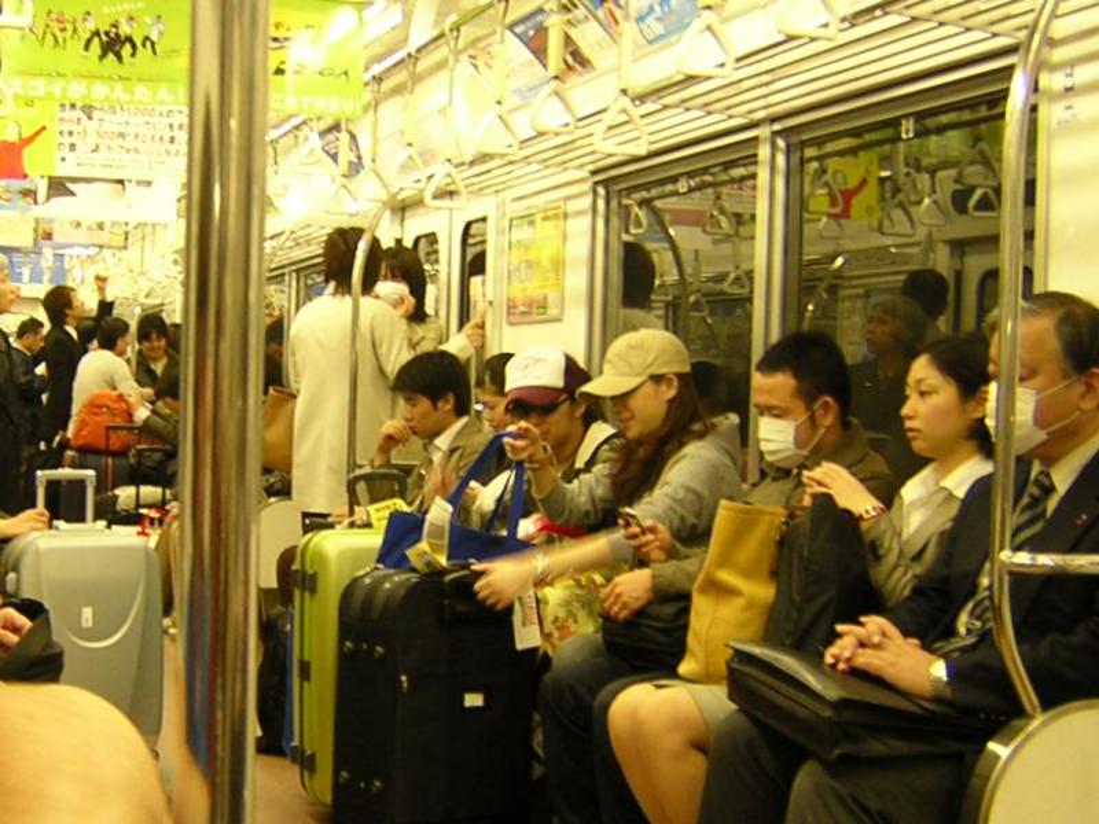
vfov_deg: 39.7
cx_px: 550
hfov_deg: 51.4
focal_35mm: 36
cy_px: 412
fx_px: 1143
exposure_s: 1/7.8
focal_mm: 4.7
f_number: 2.6
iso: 100
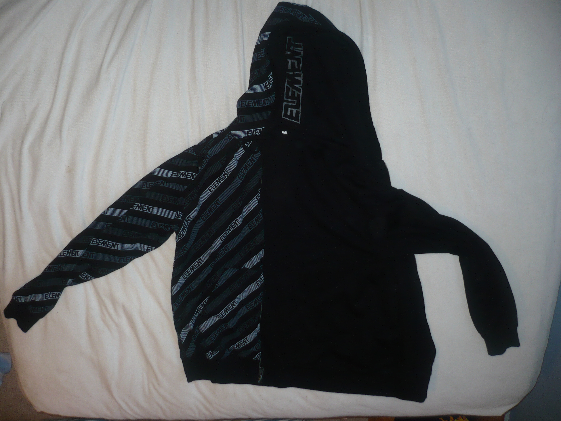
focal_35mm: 35
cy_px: 210
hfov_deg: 52.6
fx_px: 567
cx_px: 280
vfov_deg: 40.7
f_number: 2.8
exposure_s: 1/30
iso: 100
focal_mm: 5.8
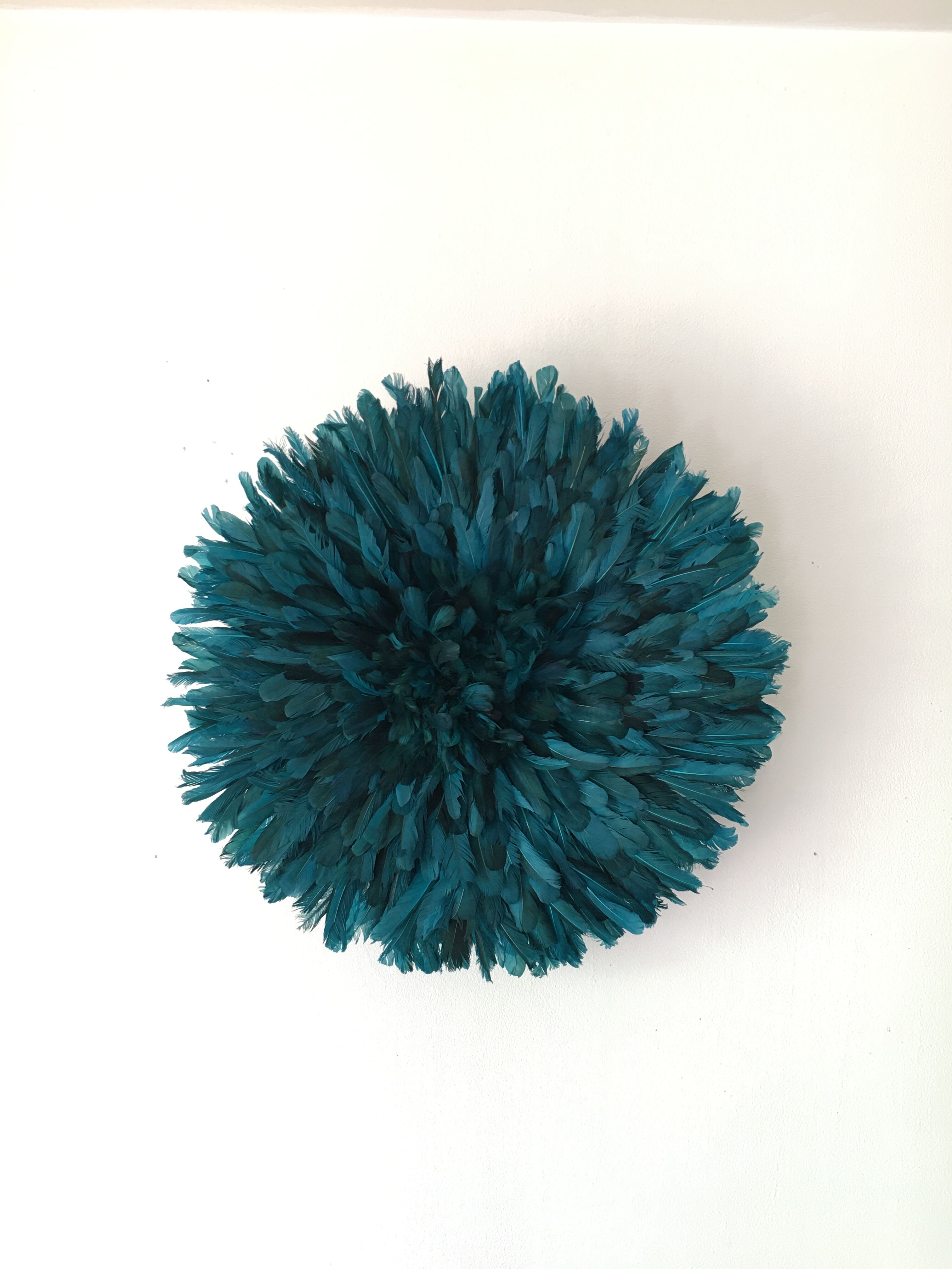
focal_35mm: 29
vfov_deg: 61.7
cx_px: 476
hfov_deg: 48.2
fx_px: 1063
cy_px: 634
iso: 40
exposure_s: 1/17
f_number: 2.2
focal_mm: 4.15
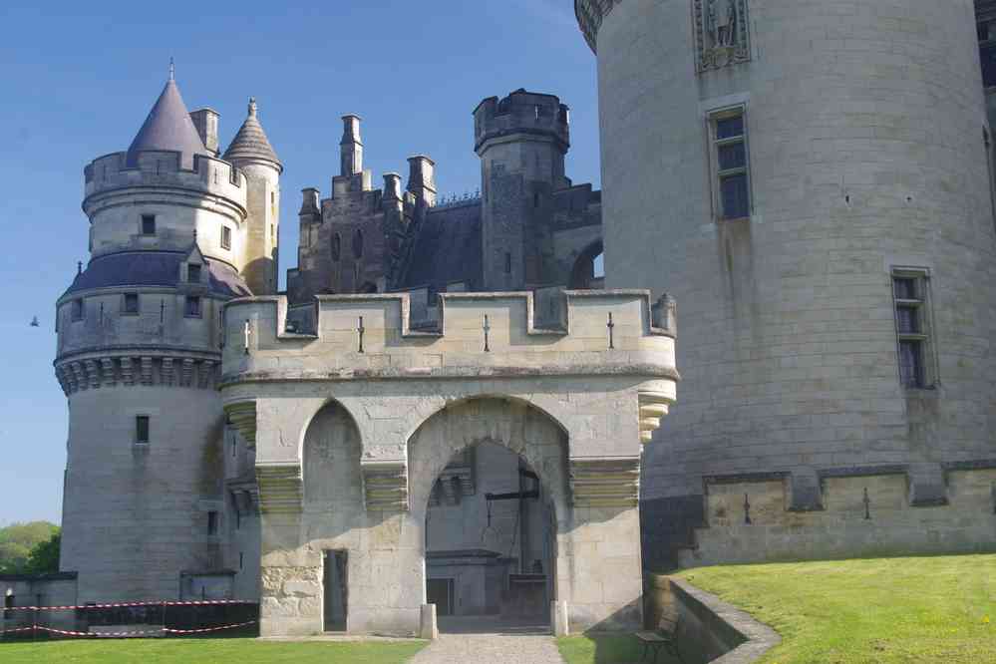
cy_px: 332
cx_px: 498
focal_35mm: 42
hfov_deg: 46.4
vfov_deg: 31.9
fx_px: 1162
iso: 200
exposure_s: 1/60
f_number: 10
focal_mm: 28
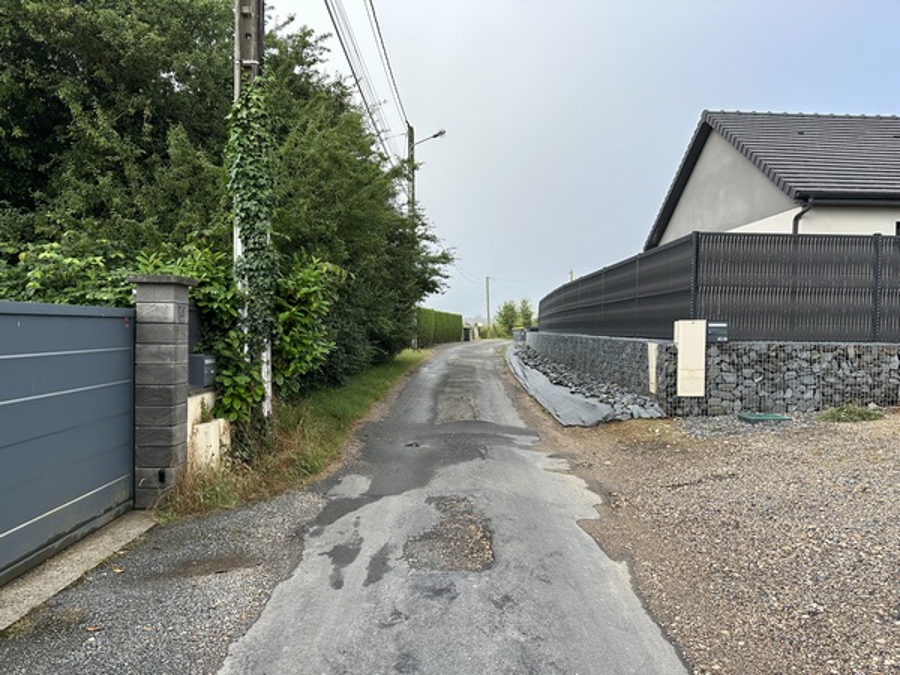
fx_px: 624
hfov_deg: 71.6
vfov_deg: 56.8
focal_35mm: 24
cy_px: 338
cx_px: 450
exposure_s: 1/1517
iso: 80
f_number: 1.78
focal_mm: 6.86
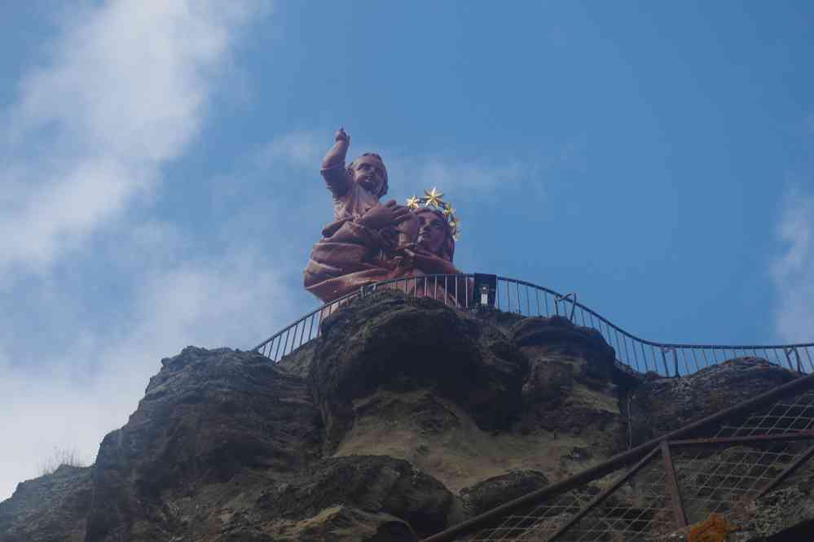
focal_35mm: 82
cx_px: 407
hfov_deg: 24.6
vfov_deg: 16.6
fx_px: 1865
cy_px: 271
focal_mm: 55
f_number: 9
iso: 200
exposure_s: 1/100
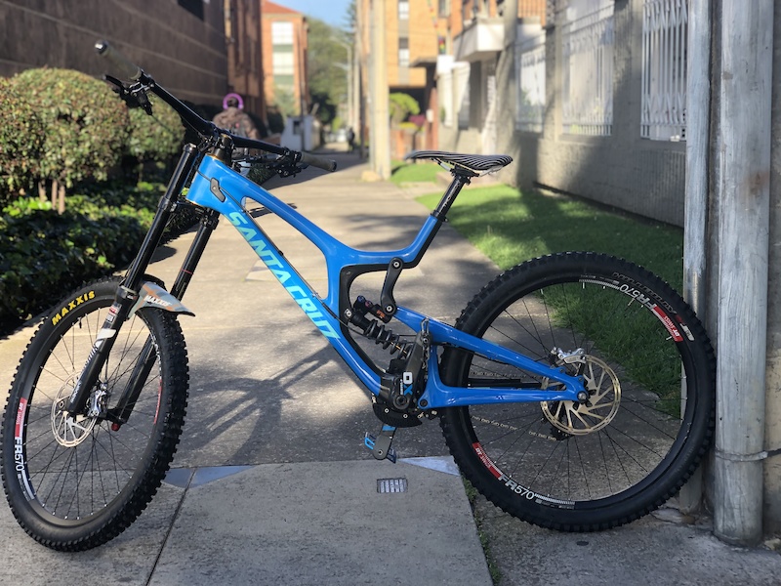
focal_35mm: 52
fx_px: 1173
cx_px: 390
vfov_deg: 28.0
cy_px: 293
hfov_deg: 36.8
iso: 16
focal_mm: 6
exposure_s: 1/196
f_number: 2.4
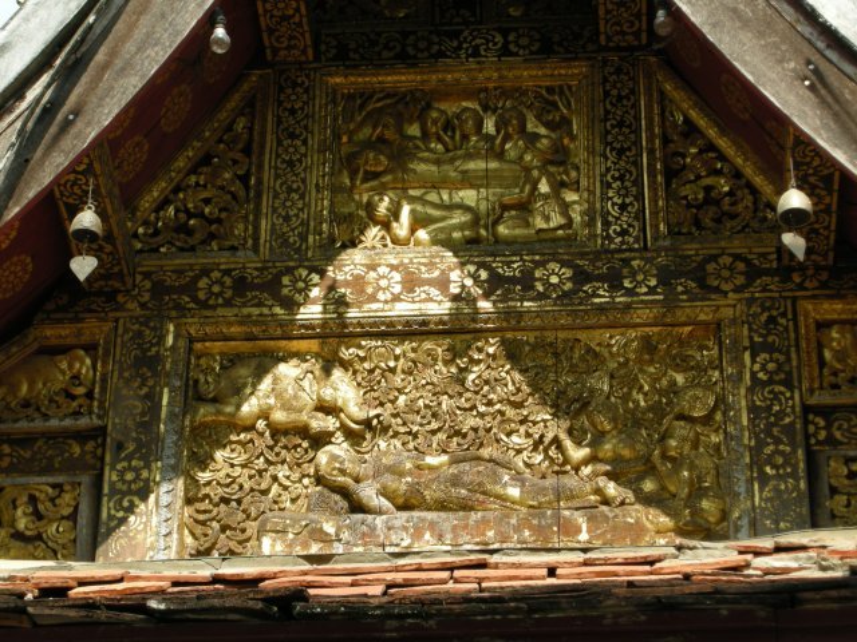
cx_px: 428
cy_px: 321
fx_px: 3119
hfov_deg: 15.6
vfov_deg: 11.8
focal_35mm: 126
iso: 64
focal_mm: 26.3
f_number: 5.3
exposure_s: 1/160
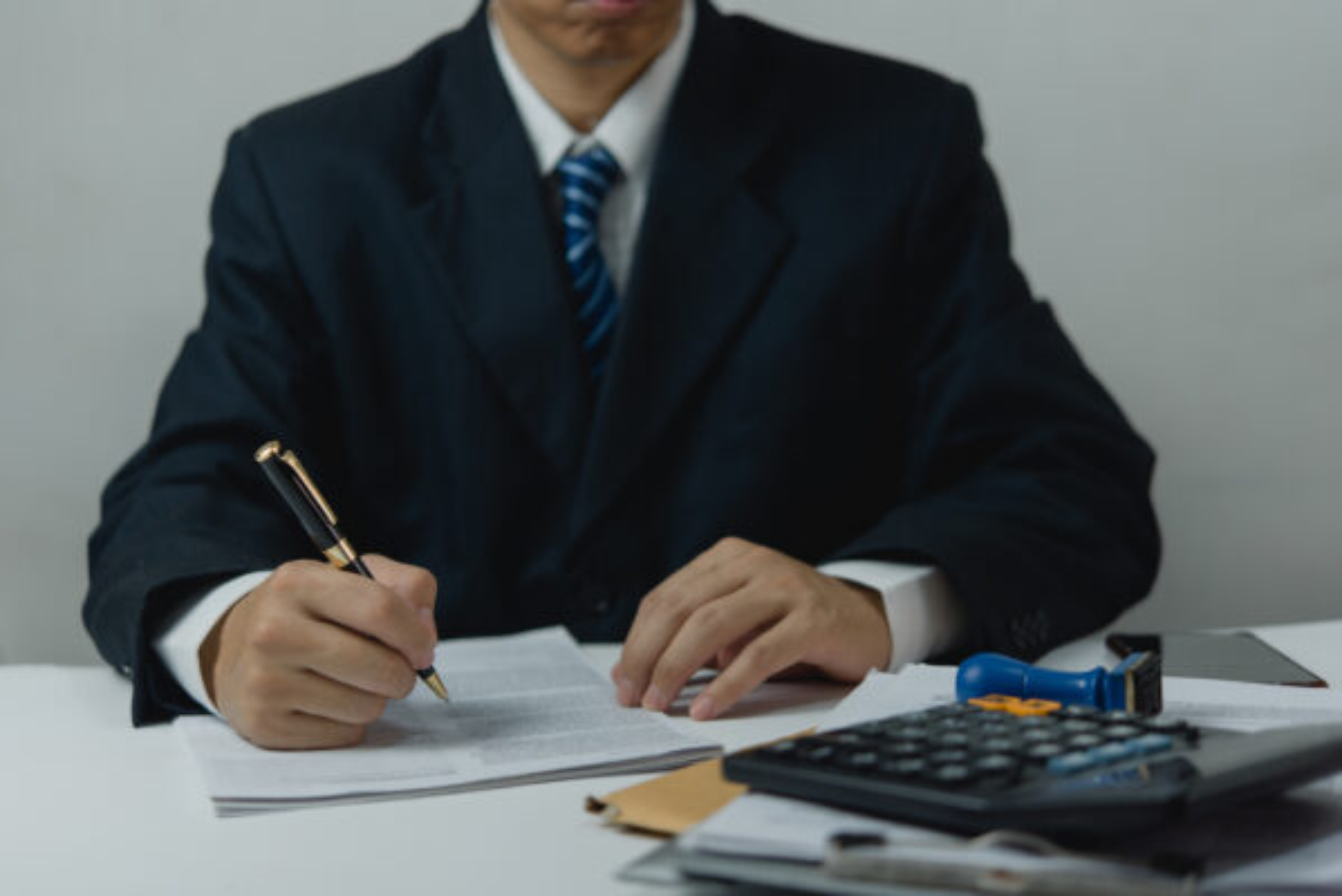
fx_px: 2238
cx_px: 671
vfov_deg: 22.6
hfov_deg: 33.4
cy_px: 448
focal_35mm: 60
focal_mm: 60
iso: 200
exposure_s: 1/125
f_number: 2.8
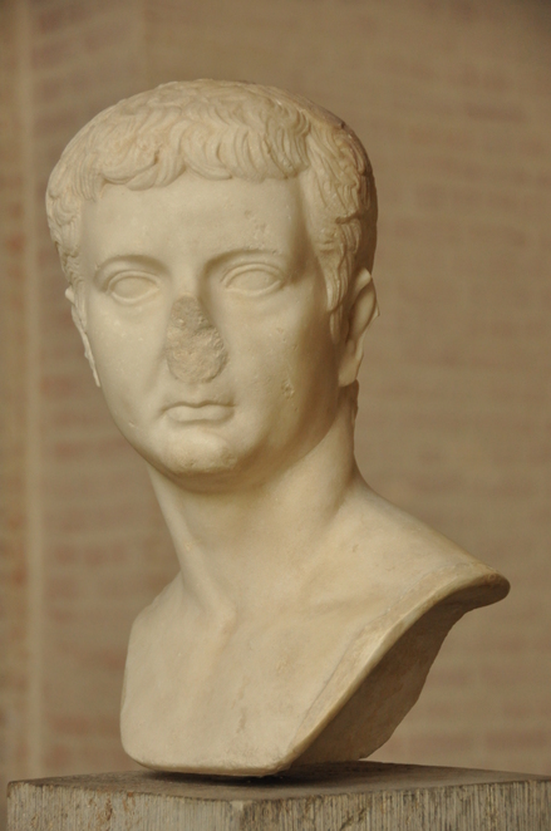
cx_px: 276
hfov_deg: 12.1
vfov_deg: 18.2
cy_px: 416
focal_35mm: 112
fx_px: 2592
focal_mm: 75
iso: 1000
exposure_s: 1/80
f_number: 5
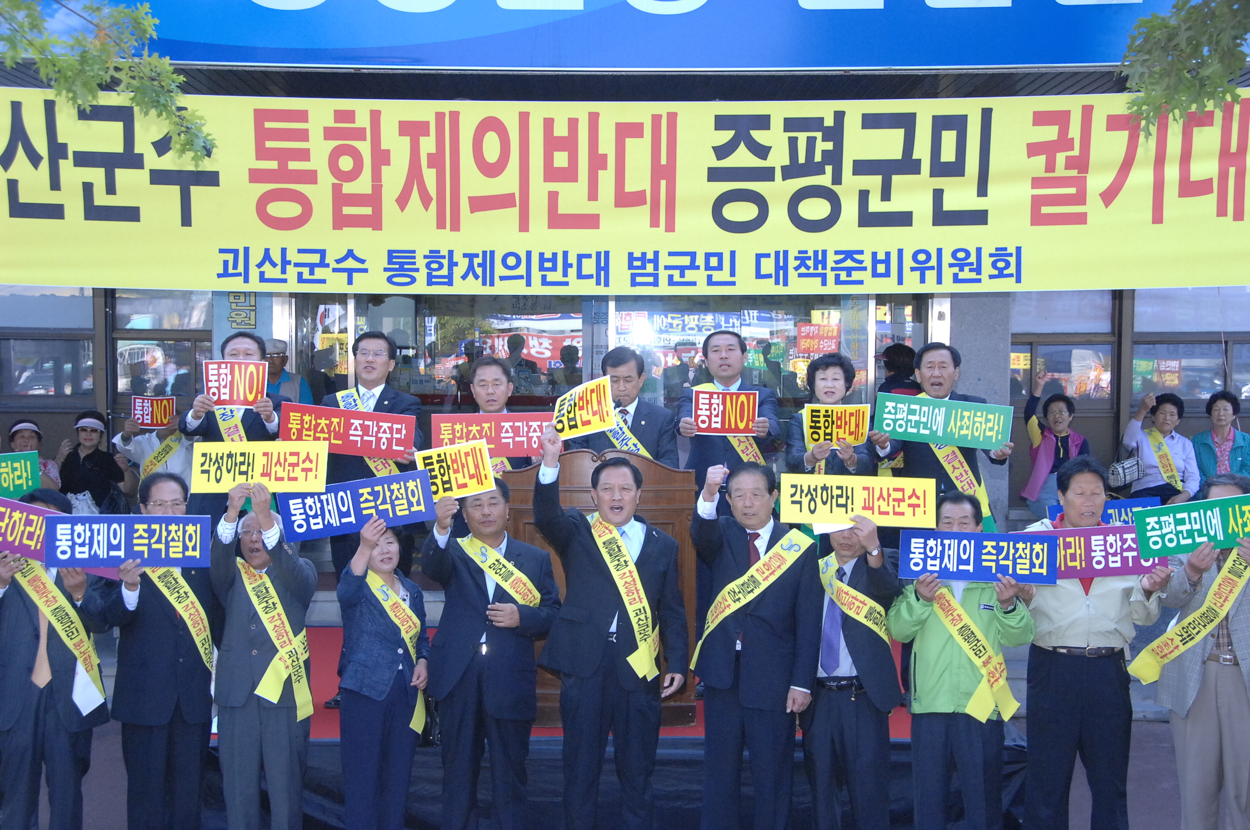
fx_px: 2289
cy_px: 415
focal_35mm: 66
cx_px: 625
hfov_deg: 30.5
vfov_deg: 20.6
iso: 800
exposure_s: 1/200
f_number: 7.1
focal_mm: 44
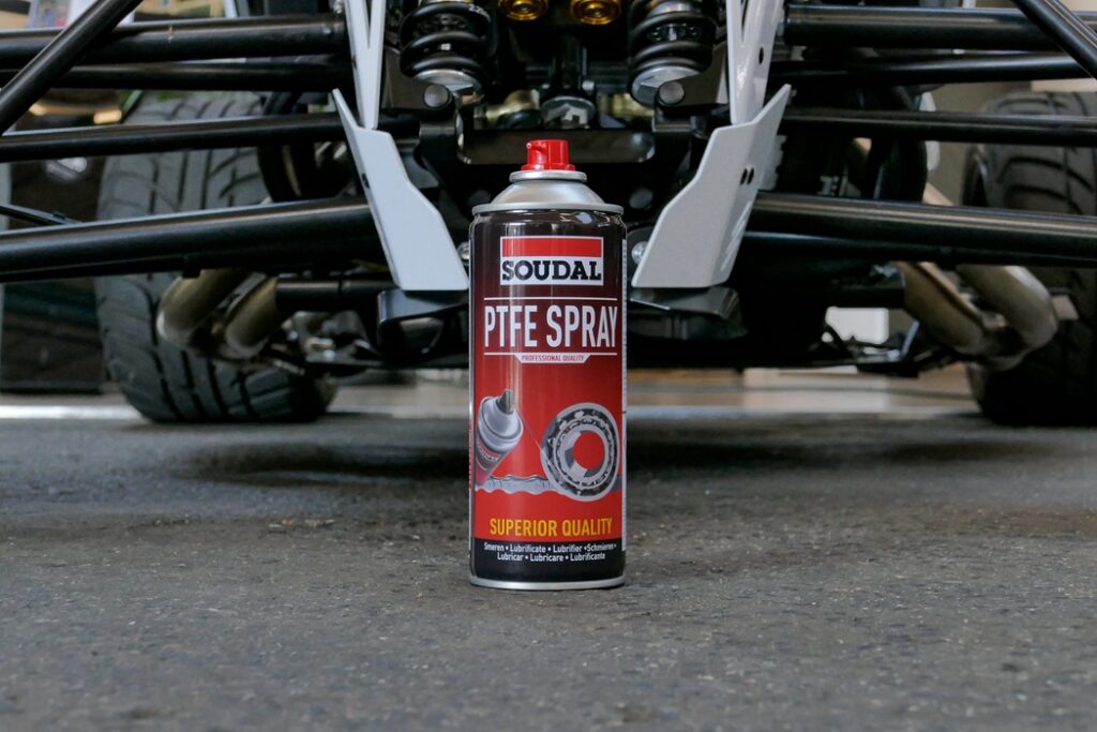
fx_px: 2011
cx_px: 548
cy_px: 366
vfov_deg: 20.6
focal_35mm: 66
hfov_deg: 30.5
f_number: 5
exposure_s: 1/125
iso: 800
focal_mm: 24
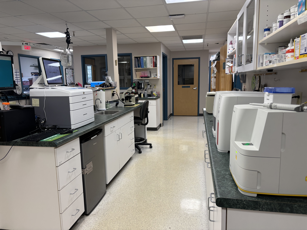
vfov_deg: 53.1
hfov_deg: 67.3
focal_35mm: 26
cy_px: 115
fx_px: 231
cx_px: 154
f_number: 1.6
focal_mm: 5.96
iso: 125
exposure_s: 1/120
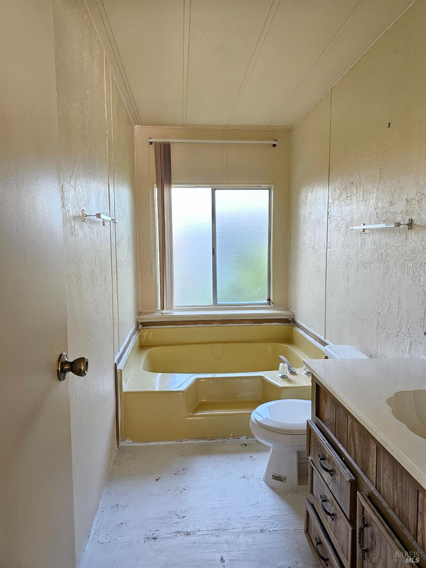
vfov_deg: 73.9
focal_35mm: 23
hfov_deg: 58.9
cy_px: 284
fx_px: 377
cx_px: 213
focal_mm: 6.3
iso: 400
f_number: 1.7
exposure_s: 1/170
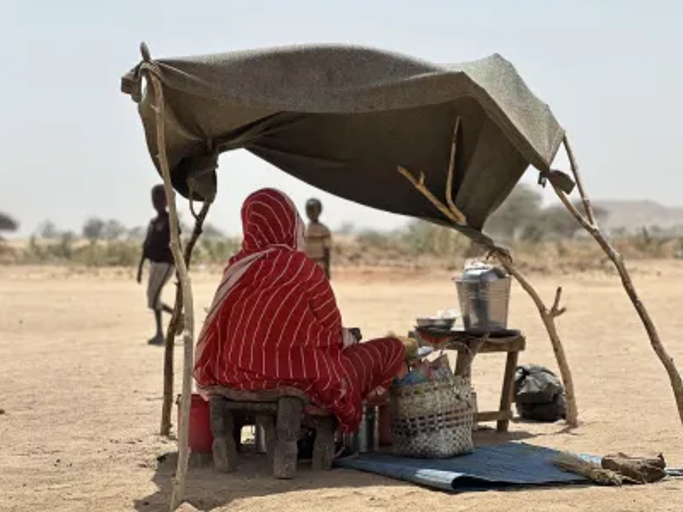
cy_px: 256
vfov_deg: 19.1
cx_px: 342
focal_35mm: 77
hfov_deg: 25.3
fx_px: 1519
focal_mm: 9
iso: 32
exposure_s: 1/416
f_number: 2.8
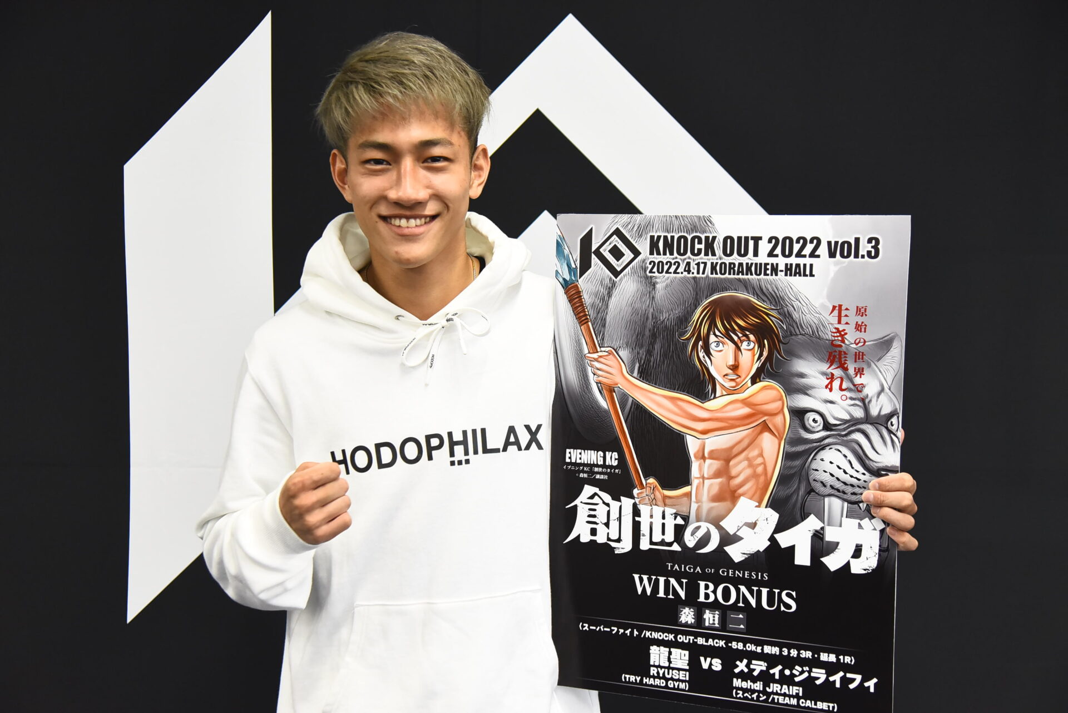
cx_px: 534
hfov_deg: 42.7
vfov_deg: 29.3
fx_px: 1365
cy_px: 356
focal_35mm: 46
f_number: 4
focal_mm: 46
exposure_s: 1/320
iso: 2500
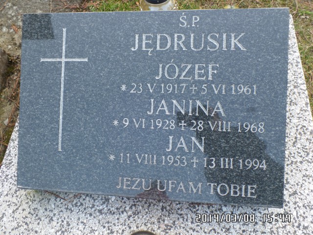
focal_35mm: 23
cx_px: 156
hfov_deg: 73.9
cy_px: 118
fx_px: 208
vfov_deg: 58.9
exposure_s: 1/60
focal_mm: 4.1
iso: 100
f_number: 3.5
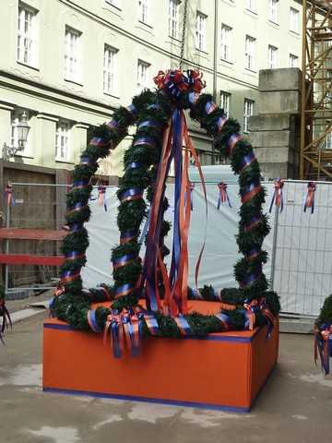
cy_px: 222
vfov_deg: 37.5
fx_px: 652
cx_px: 166
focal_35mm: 51
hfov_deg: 28.6
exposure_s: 1/200
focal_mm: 4.7
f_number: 4
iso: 125
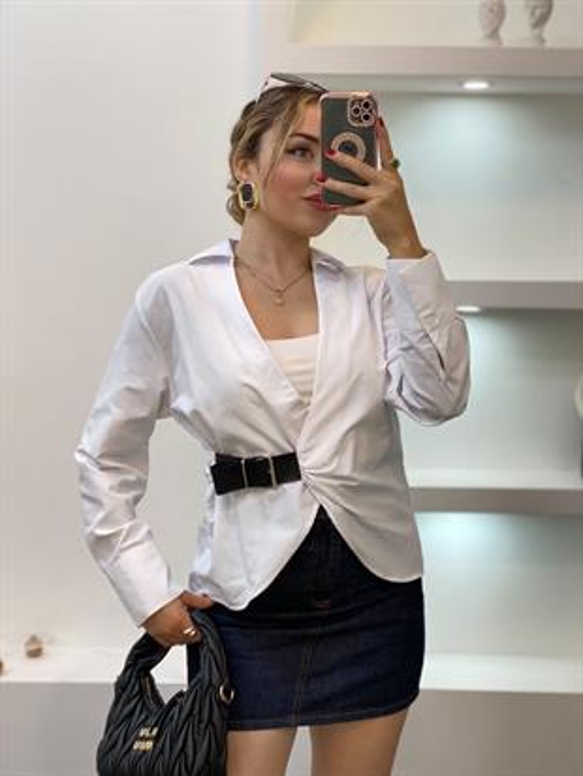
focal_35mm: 52
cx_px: 292
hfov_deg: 28.0
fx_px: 1167
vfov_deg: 36.8
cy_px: 388
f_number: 2
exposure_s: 1/100
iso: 80
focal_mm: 6
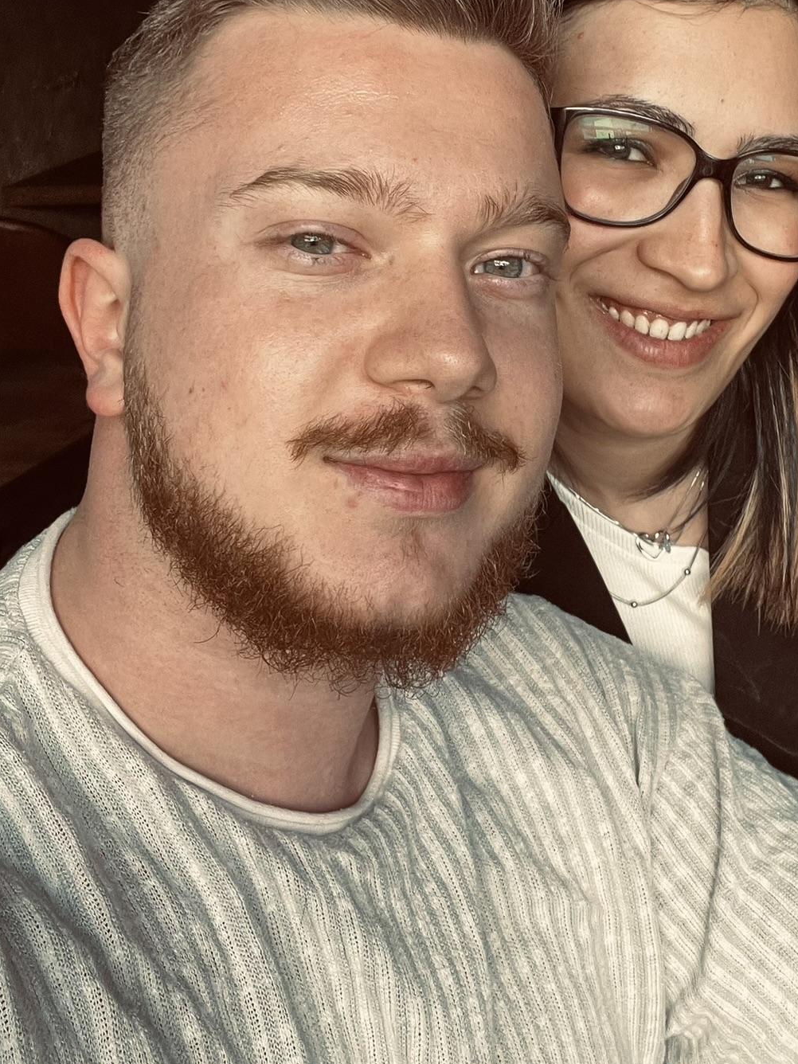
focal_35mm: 46
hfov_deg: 31.1
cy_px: 323
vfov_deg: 40.5
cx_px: 571
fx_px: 1414
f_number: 2.2
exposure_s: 1/73
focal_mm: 2.71
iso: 100
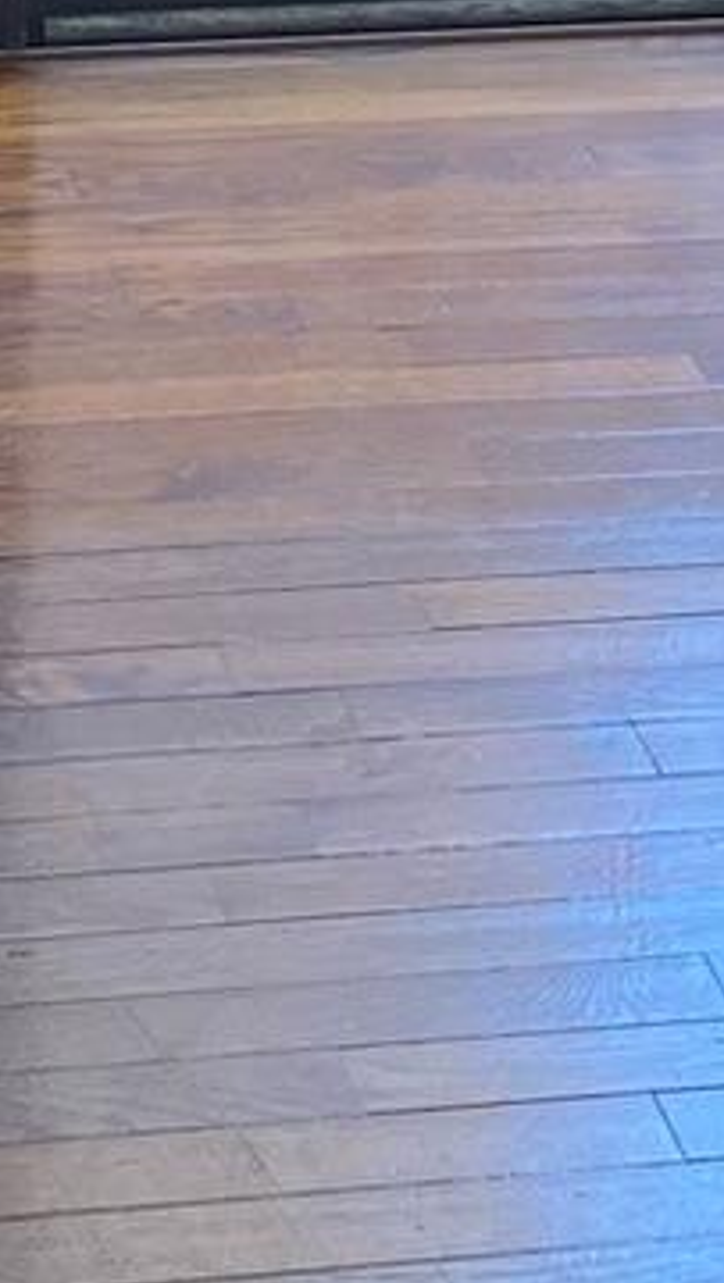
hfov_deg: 7.6
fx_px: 5484
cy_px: -823
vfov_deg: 12.5
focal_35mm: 161
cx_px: 282
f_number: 1.8
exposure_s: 1/121
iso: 100
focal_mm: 4.25
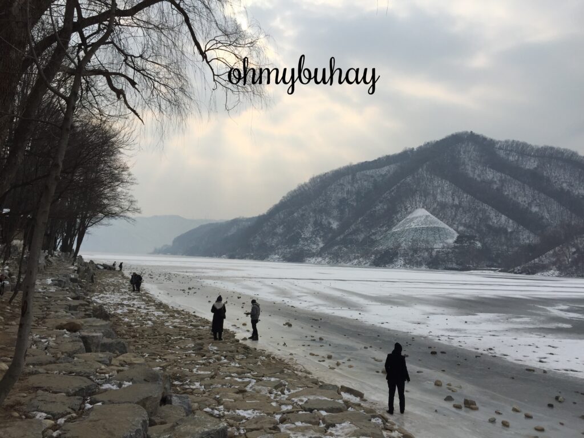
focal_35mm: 29
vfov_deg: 48.2
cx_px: 292
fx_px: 489
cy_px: 219
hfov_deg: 61.7
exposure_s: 1/2475
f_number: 2.2
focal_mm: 4.2
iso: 32
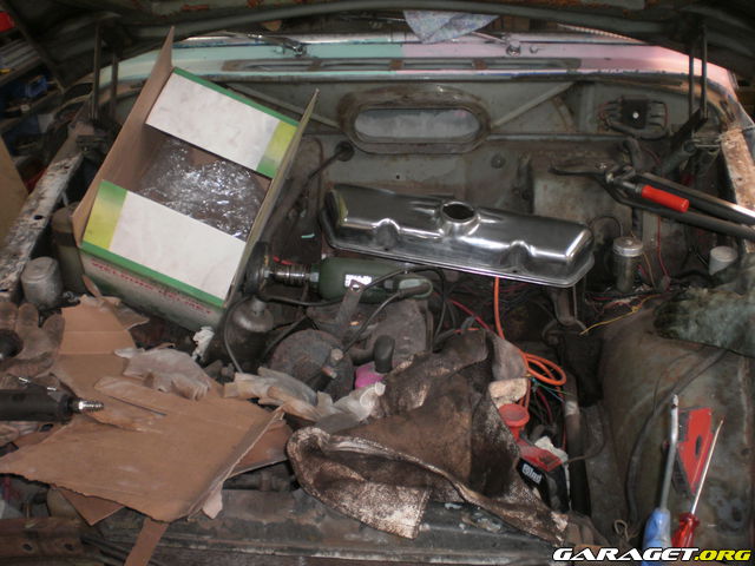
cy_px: 283
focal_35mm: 36
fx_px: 785
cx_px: 378
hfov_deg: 51.4
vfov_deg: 39.7
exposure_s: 1/30
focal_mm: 6.3
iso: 125
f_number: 3.1
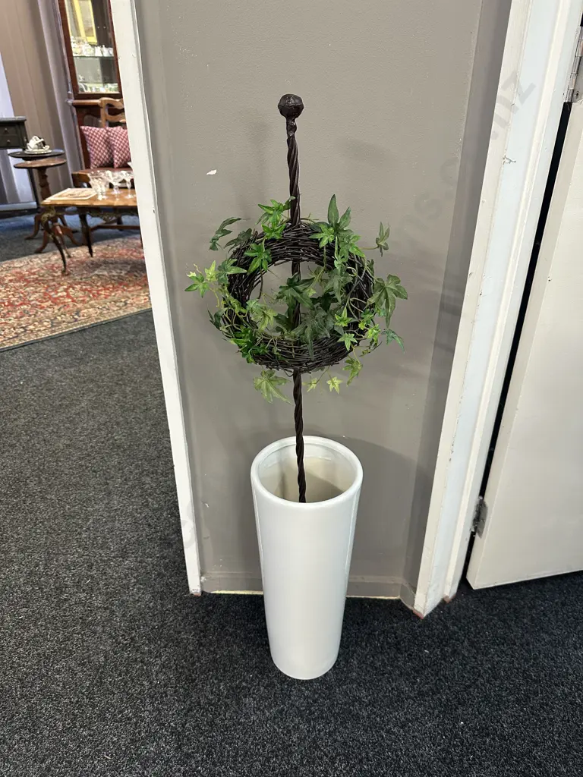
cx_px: 292
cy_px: 388
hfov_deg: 56.8
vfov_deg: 71.6
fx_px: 539
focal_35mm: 24
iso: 250
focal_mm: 6.86
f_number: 1.78
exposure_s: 1/50
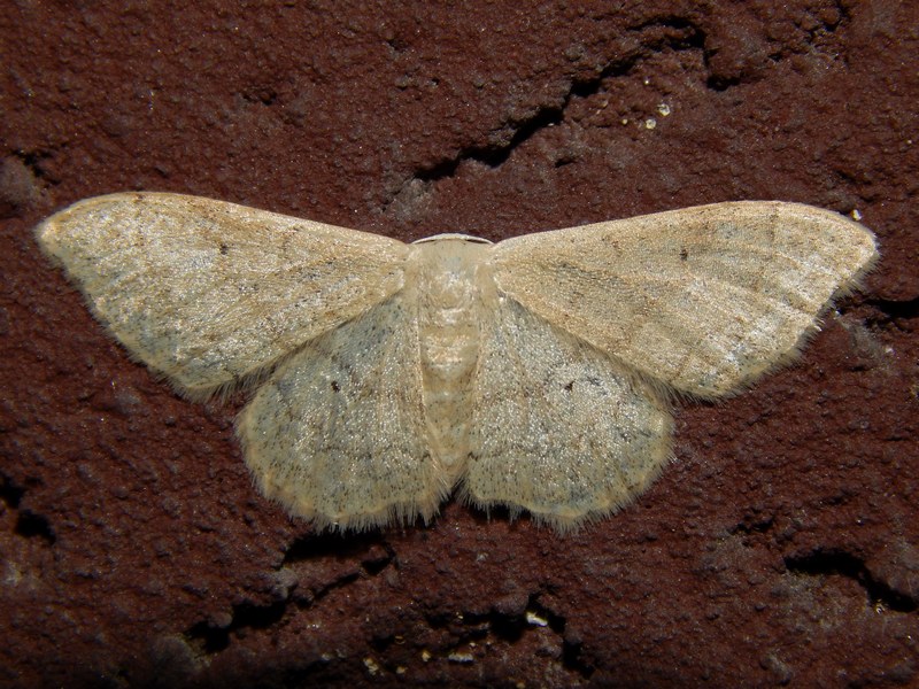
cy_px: 344
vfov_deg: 9.2
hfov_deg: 12.2
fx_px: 4301
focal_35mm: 162
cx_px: 460
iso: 200
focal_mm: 28.7
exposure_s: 1/30
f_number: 10.1
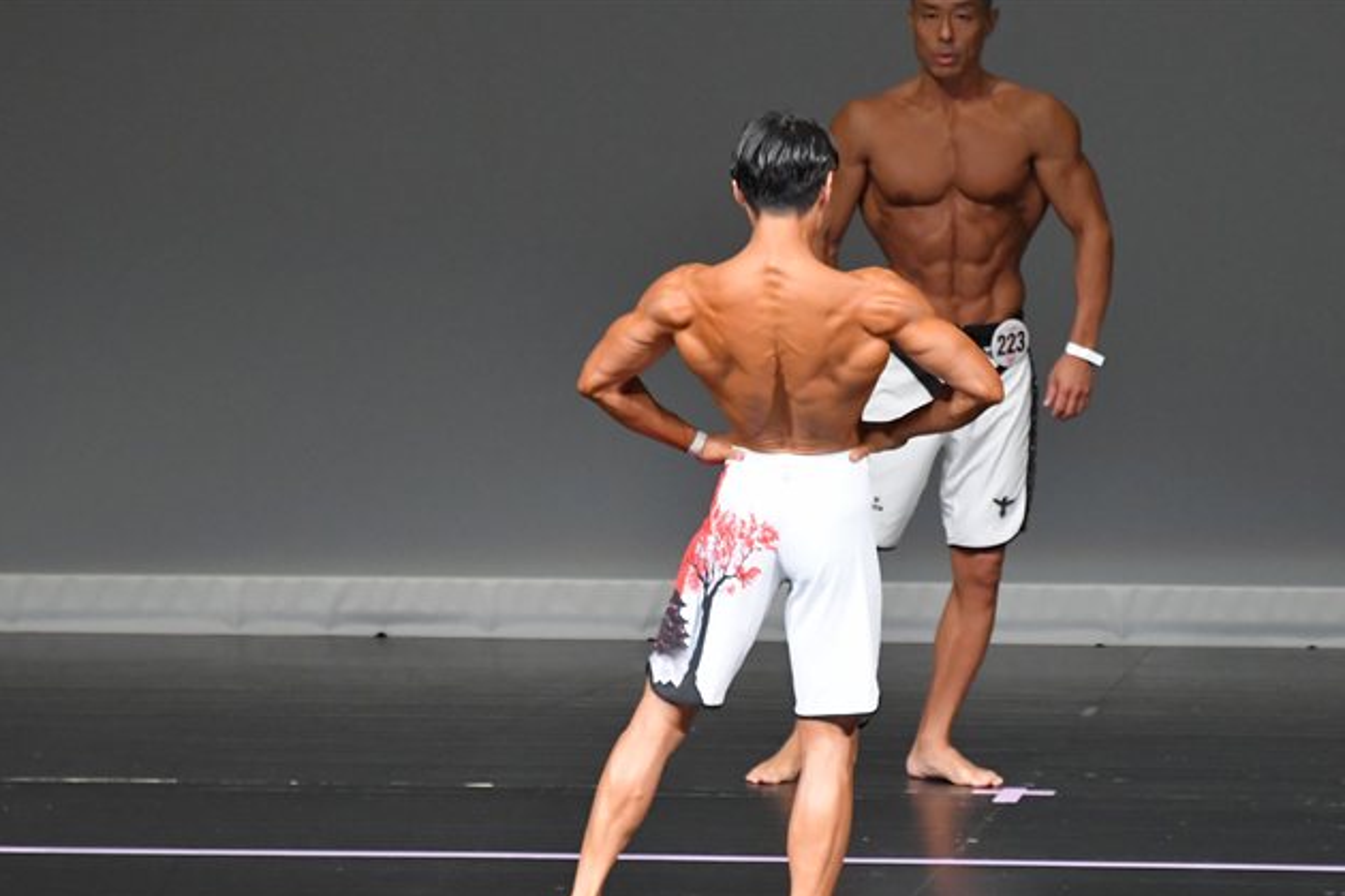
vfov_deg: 3.2
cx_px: 788
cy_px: 550
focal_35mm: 425
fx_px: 15873
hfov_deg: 4.9
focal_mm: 230
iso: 5000
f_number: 5.6
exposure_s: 1/400
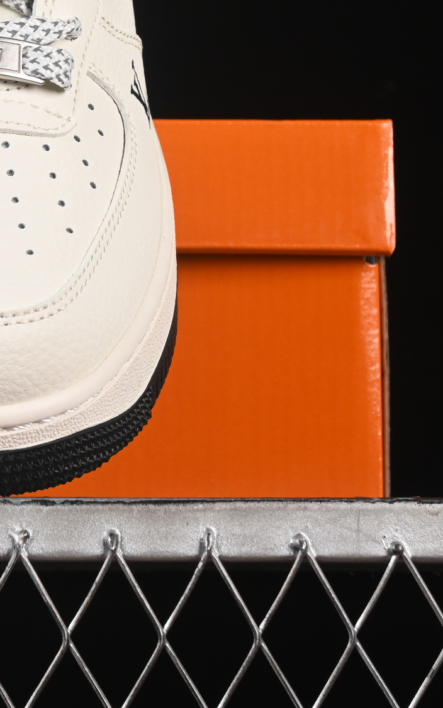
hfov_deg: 6.8
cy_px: 128
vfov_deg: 11.0
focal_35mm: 189
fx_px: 3650
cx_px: -255
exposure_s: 1/80
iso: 160
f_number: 8
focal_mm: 50
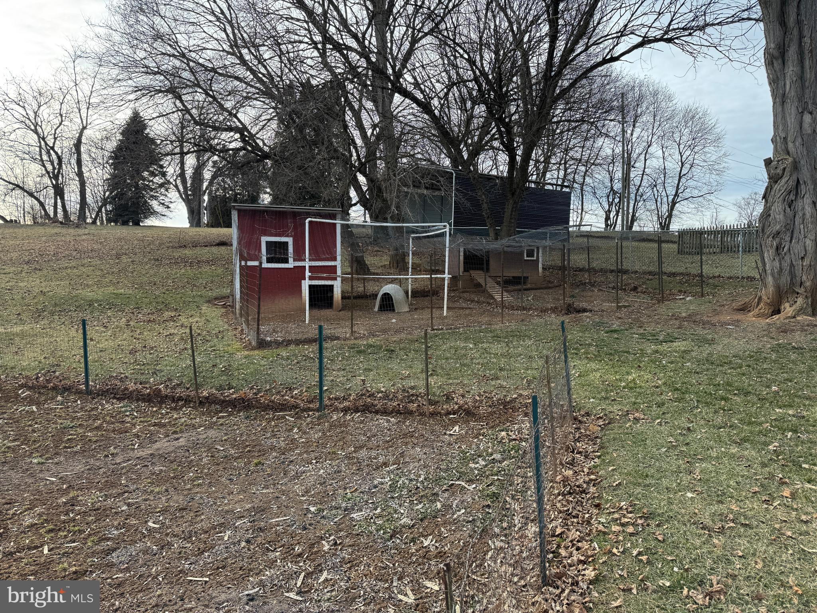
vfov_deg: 56.8
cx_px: 408
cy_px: 306
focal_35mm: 24
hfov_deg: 71.6
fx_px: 566
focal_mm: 6.76
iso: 80
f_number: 1.78
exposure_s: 1/693
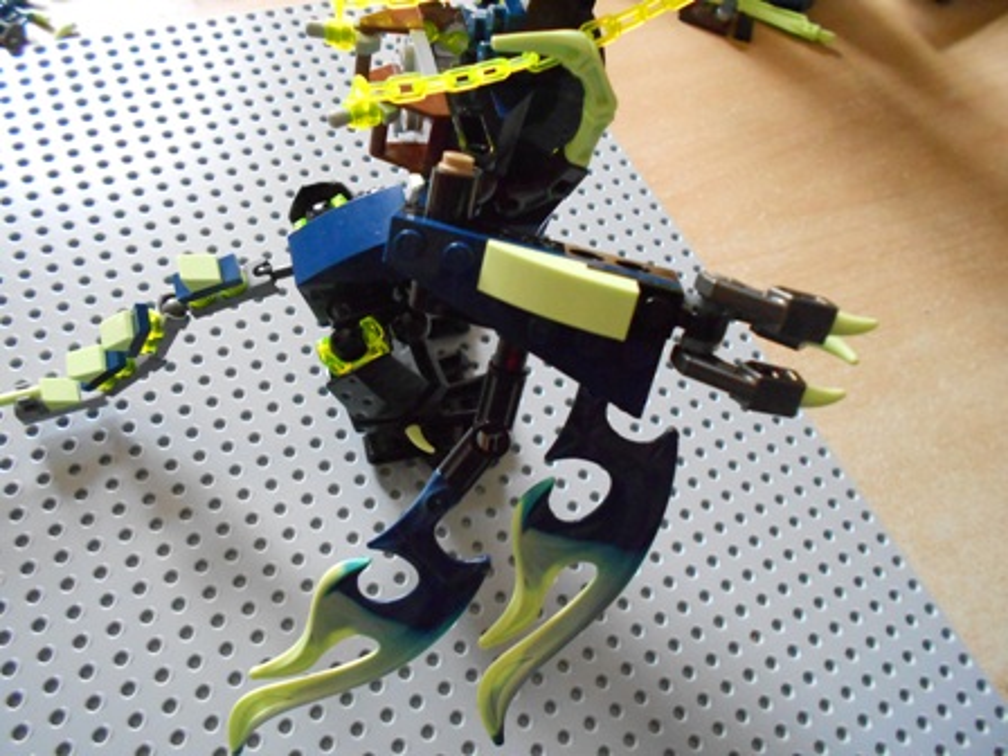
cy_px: 378
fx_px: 757
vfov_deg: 53.1
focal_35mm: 26
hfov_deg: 67.3
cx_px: 504
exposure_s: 1/125
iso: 800
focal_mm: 4.6
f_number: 3.2
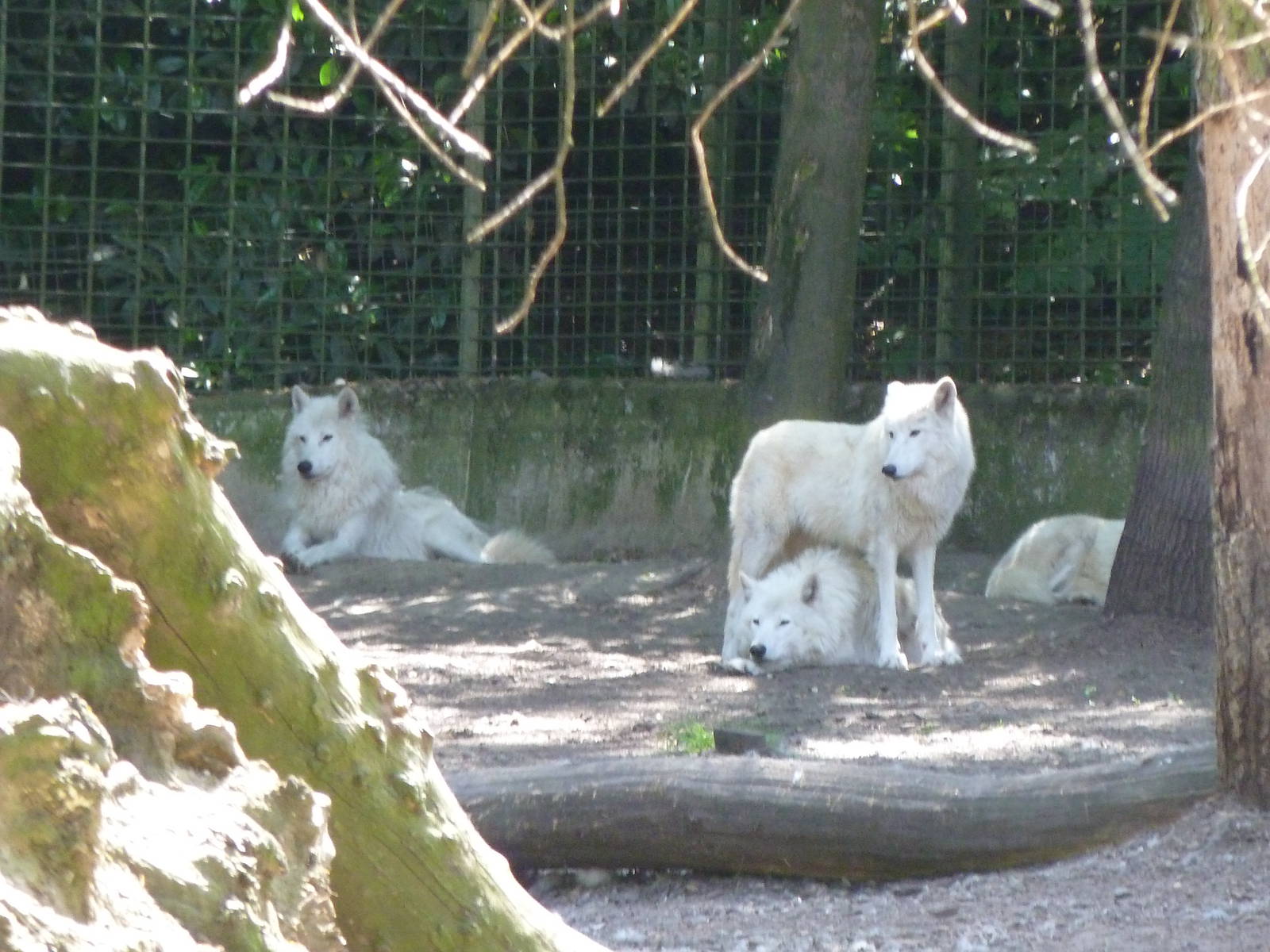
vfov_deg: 3.7
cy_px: 476
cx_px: 635
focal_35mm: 399
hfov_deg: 5.0
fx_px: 14639
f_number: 4.9
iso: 400
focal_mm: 49.2
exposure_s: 1/80
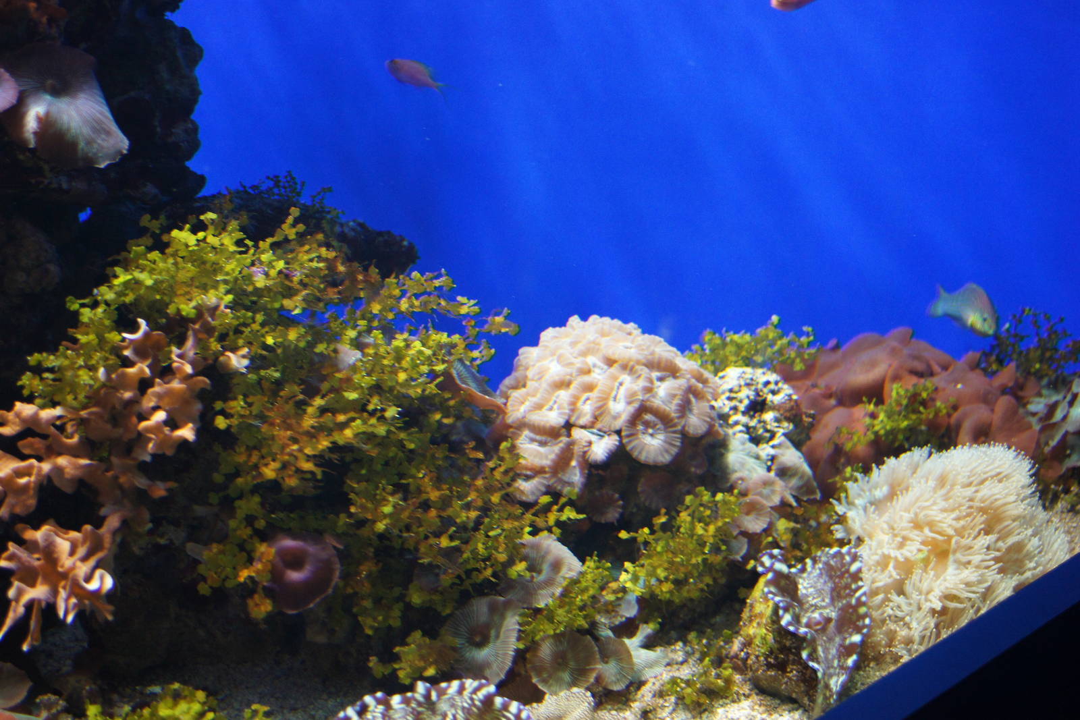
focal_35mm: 45
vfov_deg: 29.9
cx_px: 540
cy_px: 360
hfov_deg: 43.6
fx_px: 1350
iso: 1000
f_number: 2.8
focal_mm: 30
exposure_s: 1/125
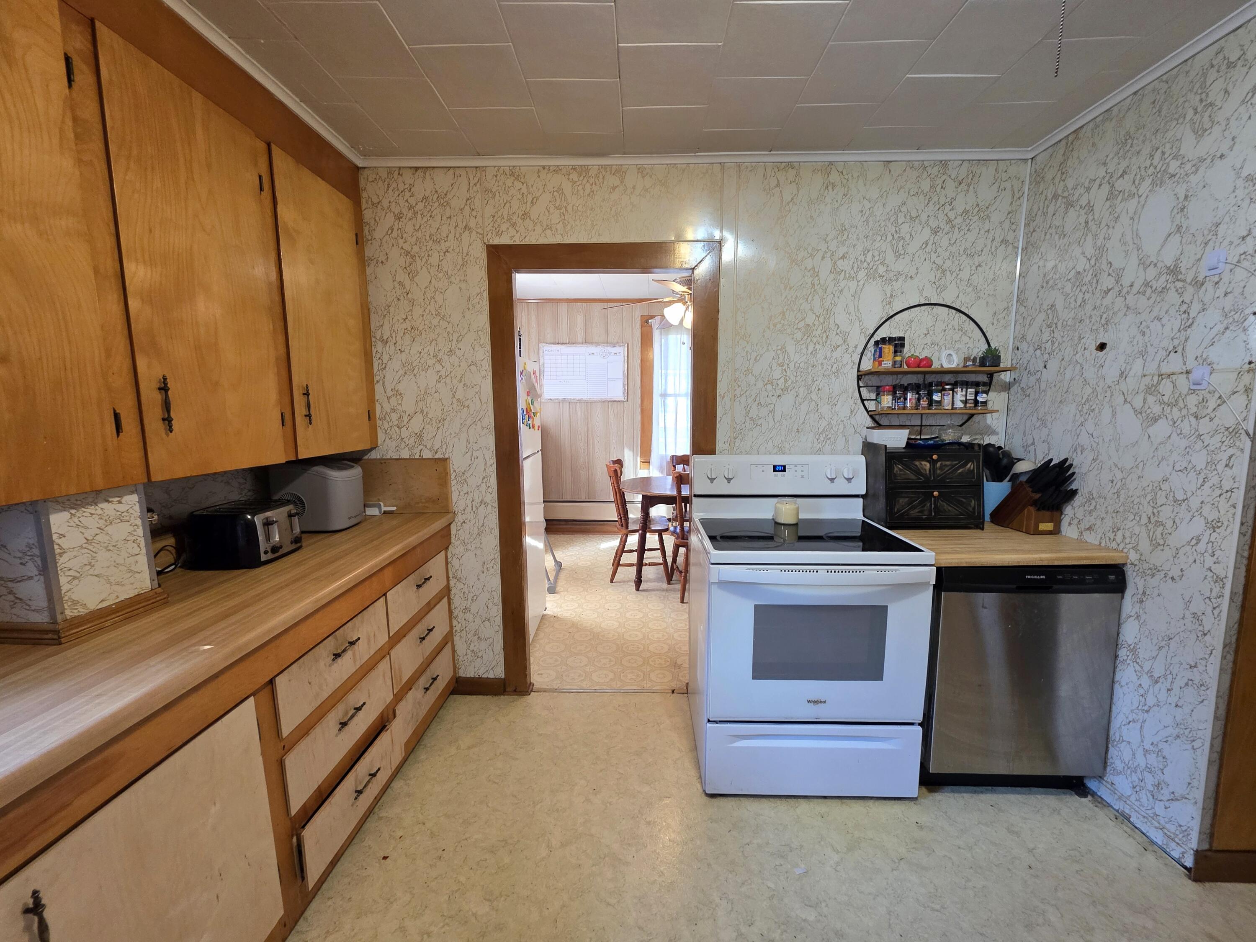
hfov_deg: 106.2
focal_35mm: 13
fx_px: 472
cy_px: 471
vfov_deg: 89.9
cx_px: 628
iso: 250
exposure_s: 1/60.2
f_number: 1.9
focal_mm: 2.2
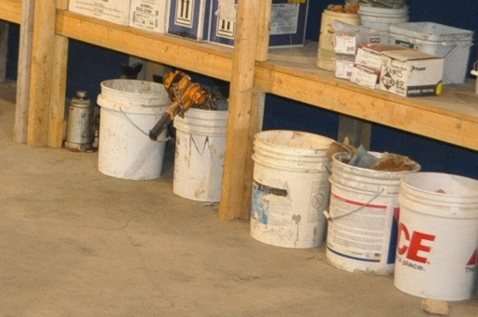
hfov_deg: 16.1
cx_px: -6
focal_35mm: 125
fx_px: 1658
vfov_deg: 10.9
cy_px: 44
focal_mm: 20
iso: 800
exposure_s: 1/60
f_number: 3.8
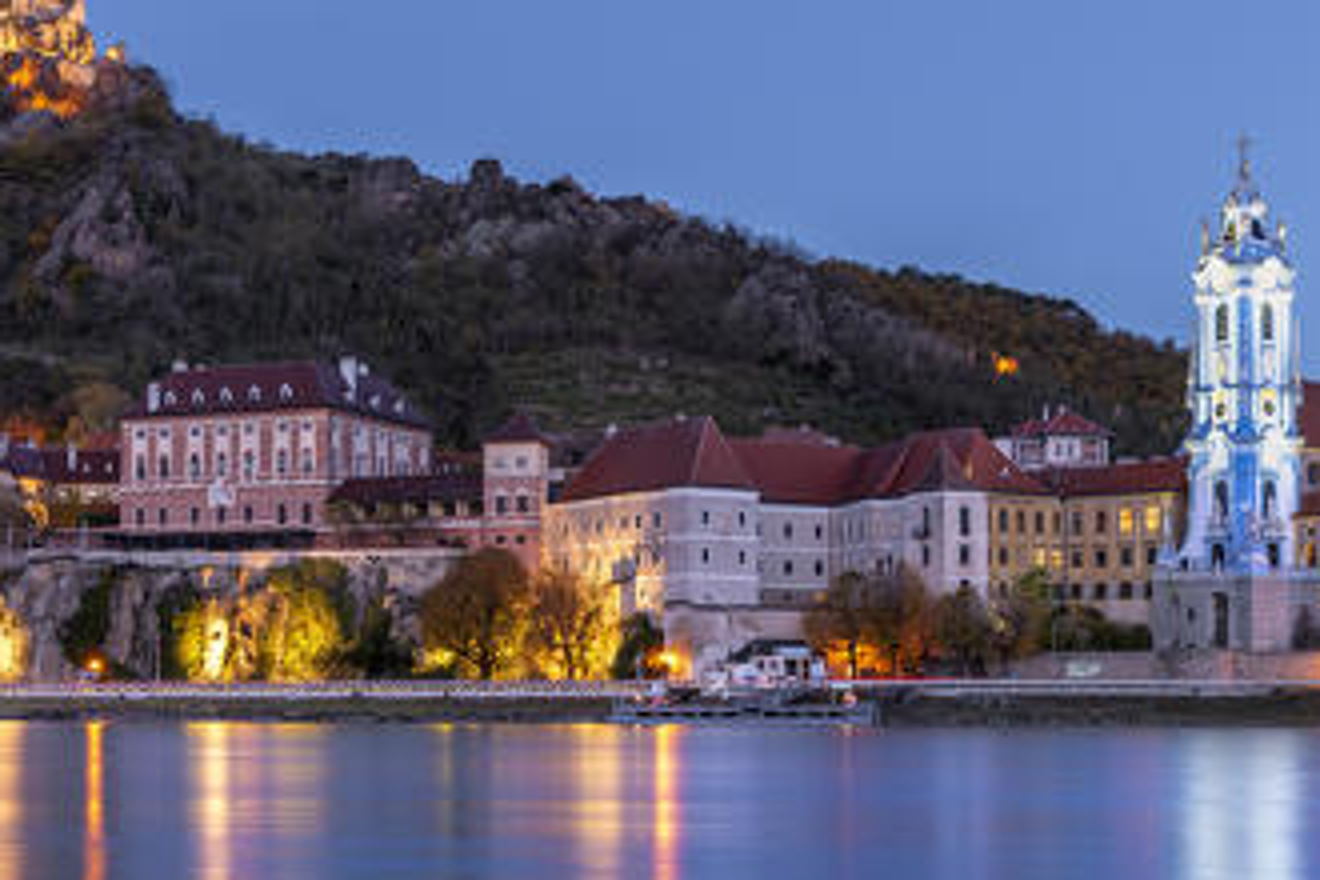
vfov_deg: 19.7
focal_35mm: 69
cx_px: 842
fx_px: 2530
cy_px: 576
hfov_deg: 29.1
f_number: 9
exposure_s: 13
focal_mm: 38
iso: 200
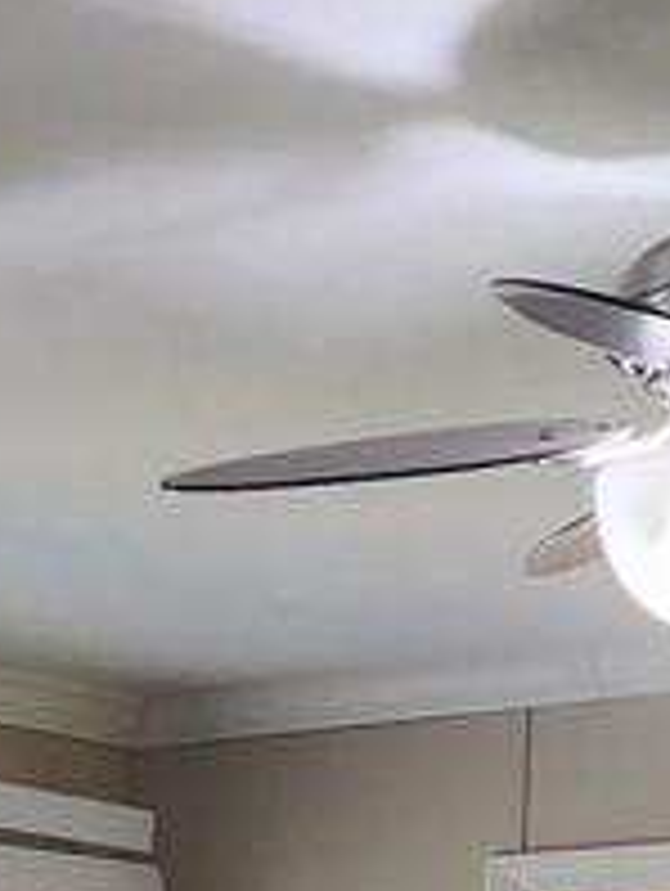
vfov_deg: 16.2
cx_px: -288
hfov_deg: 13.4
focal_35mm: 105
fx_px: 2704
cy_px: 1526
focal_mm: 2.2
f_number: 2.2
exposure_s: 1/60
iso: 160
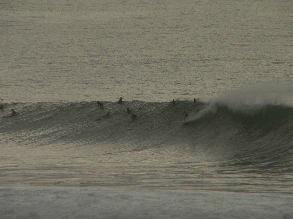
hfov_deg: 4.6
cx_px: 146
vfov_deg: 3.4
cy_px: 110
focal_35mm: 432
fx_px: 3657
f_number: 5.6
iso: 80
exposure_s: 1/800
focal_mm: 72
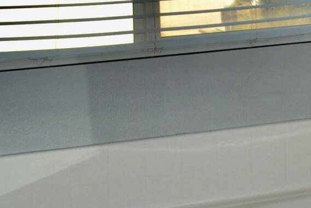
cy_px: -136
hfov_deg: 12.7
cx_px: 609
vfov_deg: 9.3
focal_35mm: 142
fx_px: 1227
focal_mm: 18
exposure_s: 1/200
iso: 100
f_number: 5
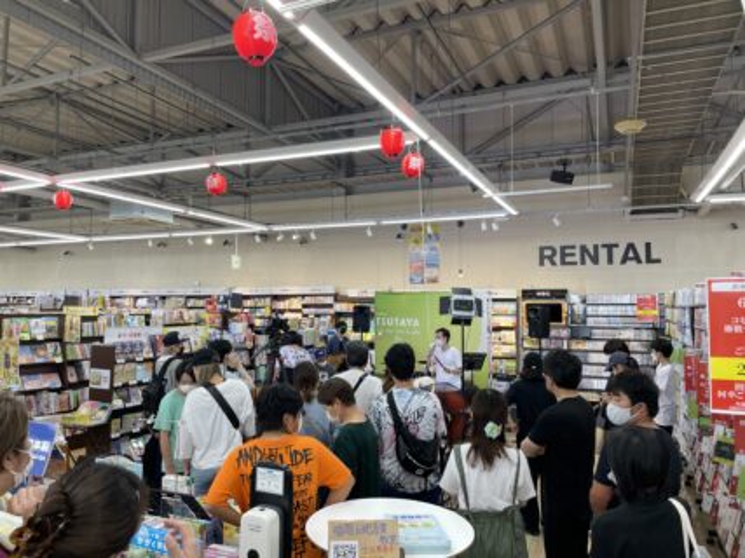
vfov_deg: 53.0
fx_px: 559
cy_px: 279
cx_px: 372
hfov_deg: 67.3
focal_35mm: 26
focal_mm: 4.2
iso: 80
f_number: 1.6
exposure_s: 1/120
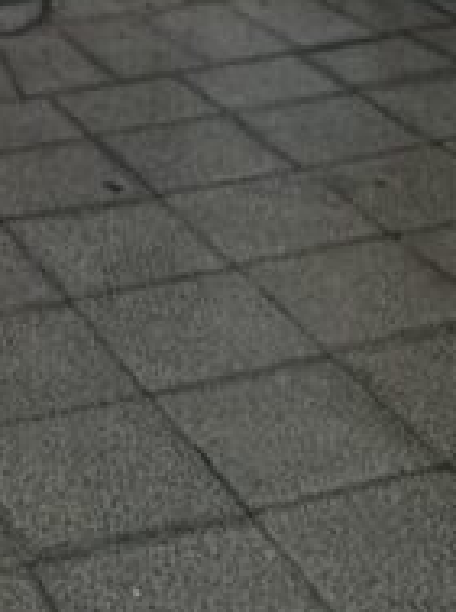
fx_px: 1339
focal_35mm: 76
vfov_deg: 15.2
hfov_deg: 17.1
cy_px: -842
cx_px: -268
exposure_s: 1/50
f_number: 2.2
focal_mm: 2.22
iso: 400
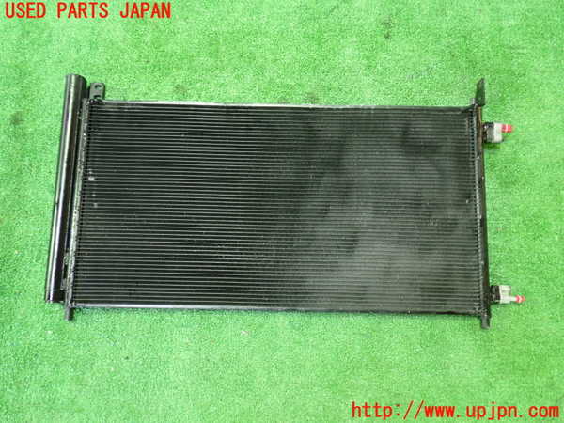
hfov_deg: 60.0
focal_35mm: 30
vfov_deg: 46.8
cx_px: 282
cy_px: 212
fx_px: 489
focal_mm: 5.4
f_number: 2.3
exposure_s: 1/30
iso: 800
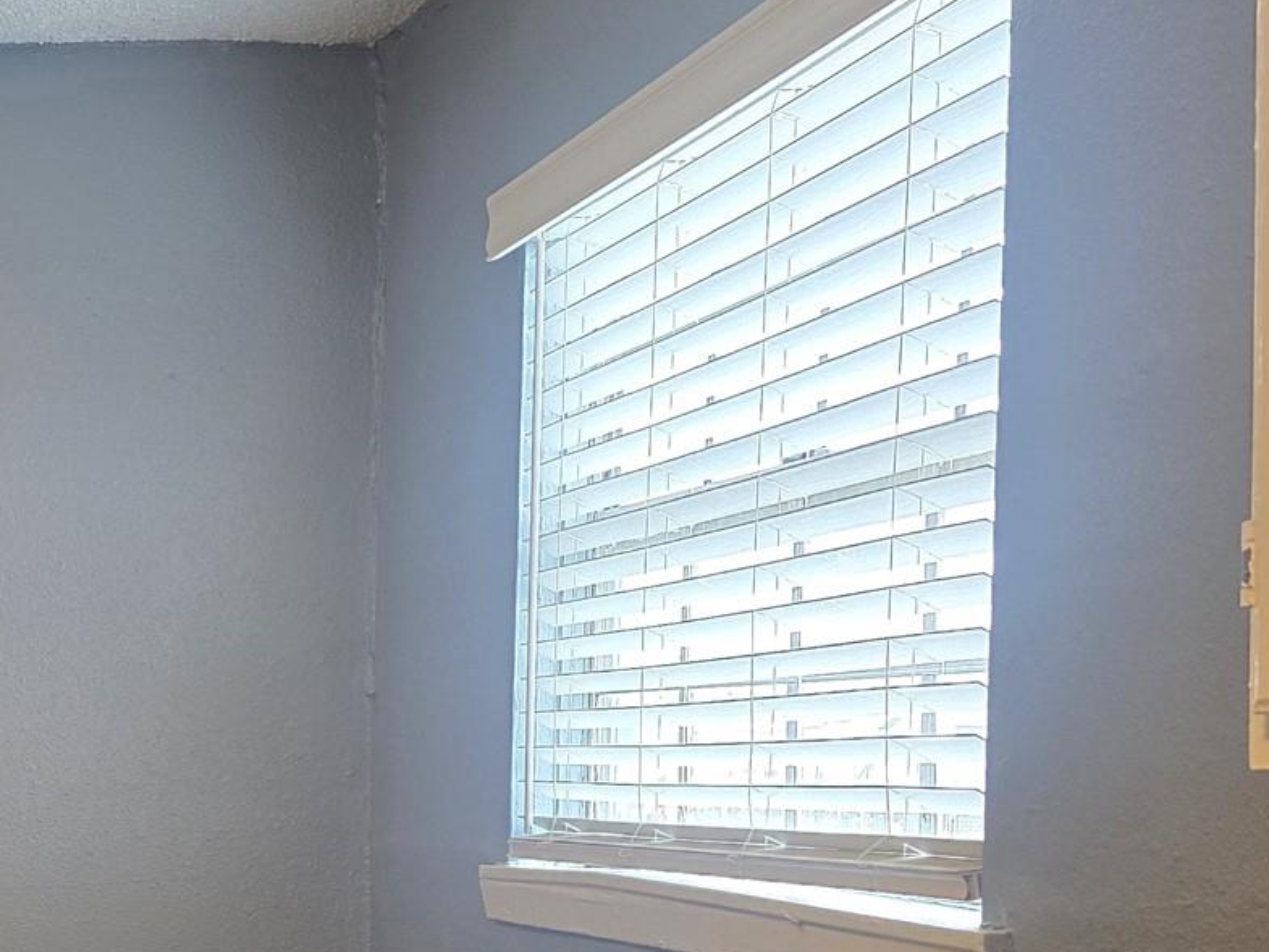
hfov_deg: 27.5
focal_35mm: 60
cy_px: 947
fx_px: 2200
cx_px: -323
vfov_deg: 23.4
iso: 400
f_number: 1.7
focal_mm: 6.3
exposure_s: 1/120
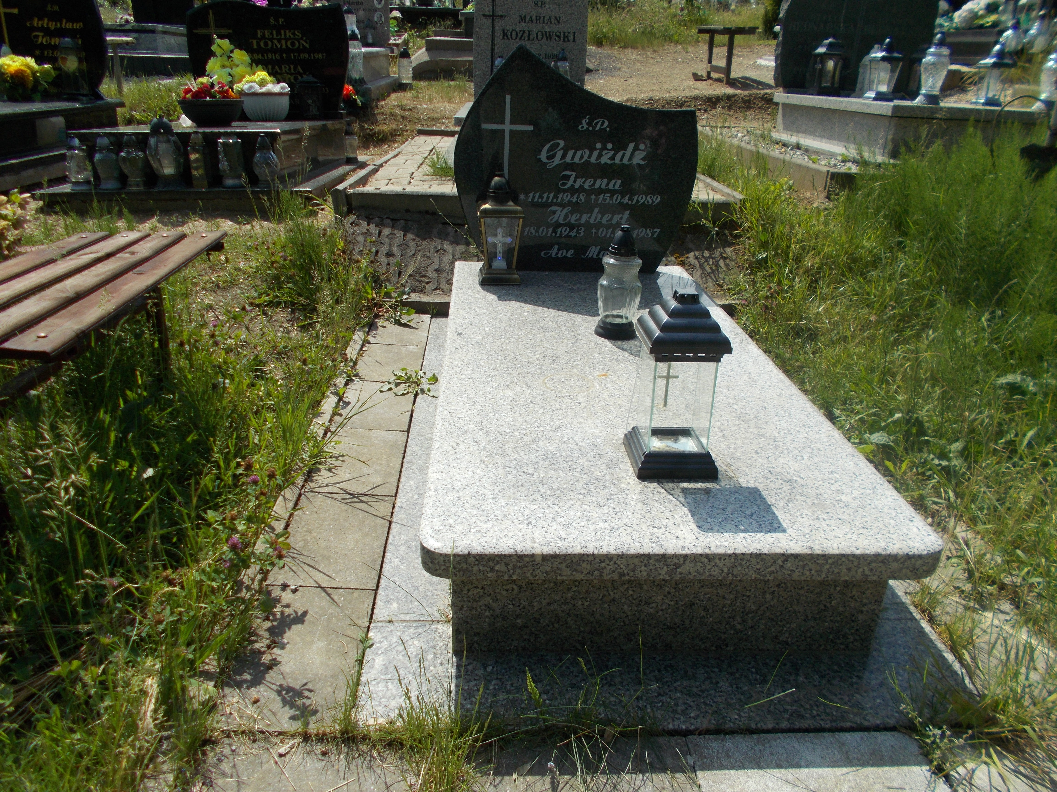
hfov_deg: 67.3
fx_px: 794
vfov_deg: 53.1
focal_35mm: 26
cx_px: 528
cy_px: 396
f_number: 8
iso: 80
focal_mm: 4.6
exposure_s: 1/250
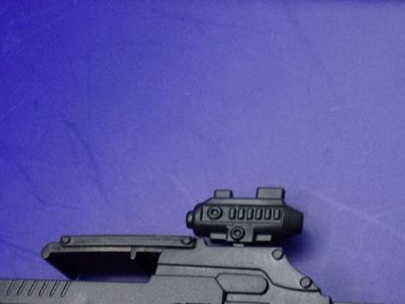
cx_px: 139
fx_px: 761
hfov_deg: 29.6
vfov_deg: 22.5
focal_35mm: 65
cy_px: 212
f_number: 3
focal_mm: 4.9
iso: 400
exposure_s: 1/19
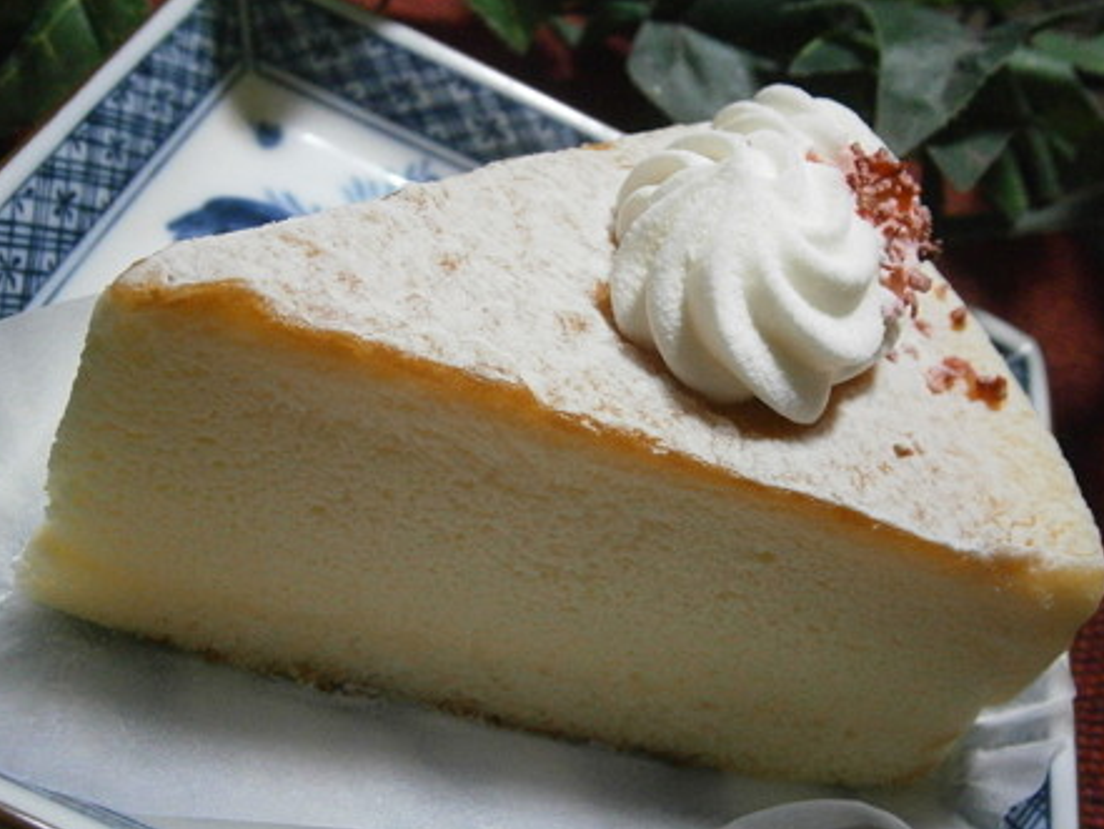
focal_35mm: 48
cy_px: 413
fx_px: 1531
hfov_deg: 39.6
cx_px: 556
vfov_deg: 30.3
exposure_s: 1/40
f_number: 3.4
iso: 800
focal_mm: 8.3
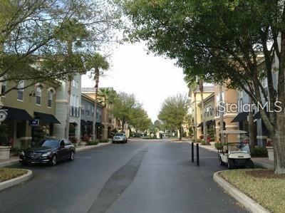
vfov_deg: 42.9
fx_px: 271
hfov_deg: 55.4
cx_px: 142
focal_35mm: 33
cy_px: 106
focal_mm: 3.3
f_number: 2.4
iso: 25
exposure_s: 1/414
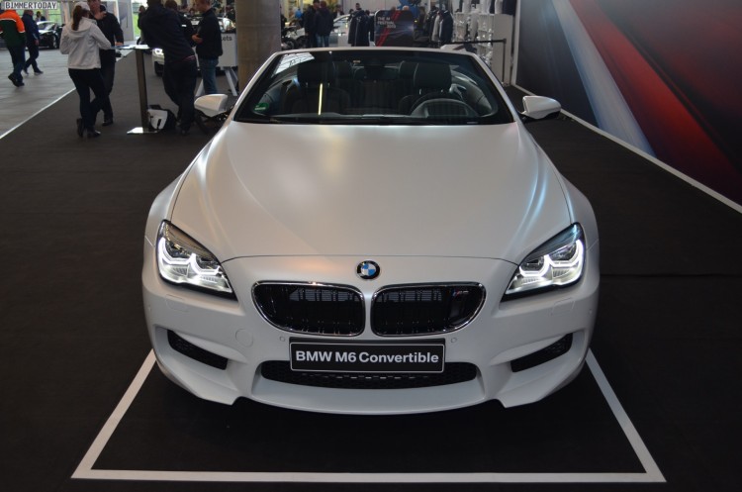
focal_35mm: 36
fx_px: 741
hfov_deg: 53.2
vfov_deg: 36.7
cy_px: 246
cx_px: 371
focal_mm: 24
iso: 400
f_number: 4
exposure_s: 1/80
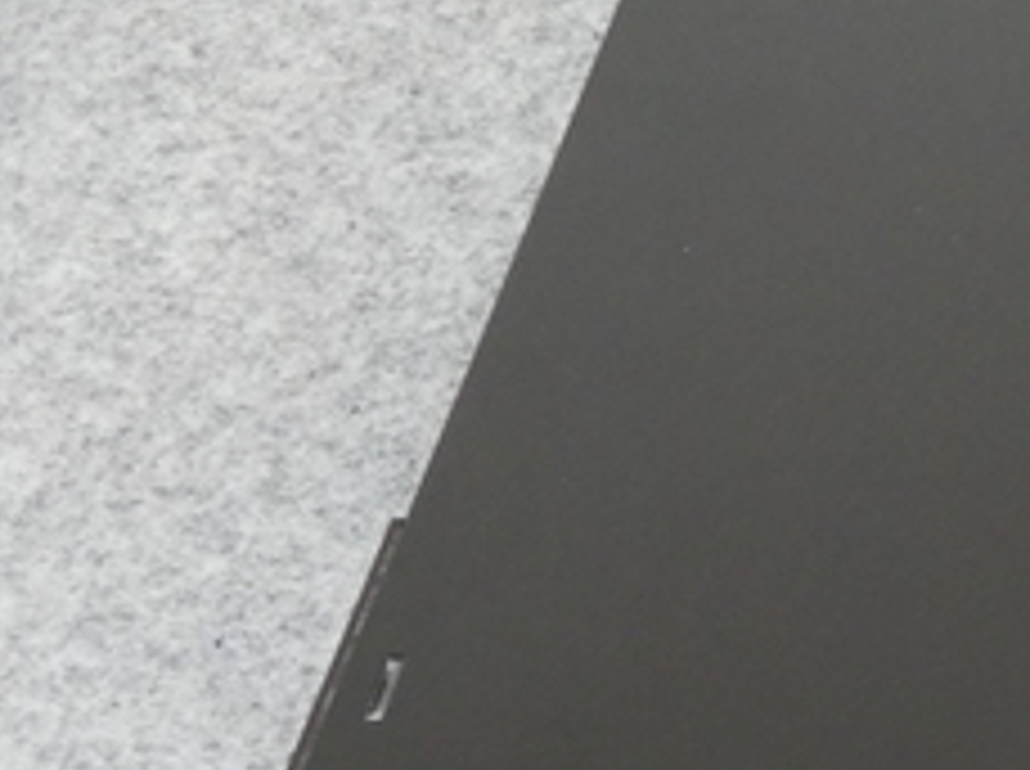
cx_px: 2002
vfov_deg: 8.8
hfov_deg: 10.8
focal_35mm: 168
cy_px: 693
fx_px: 4991
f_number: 3.8
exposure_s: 1/15
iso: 200
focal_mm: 7.2
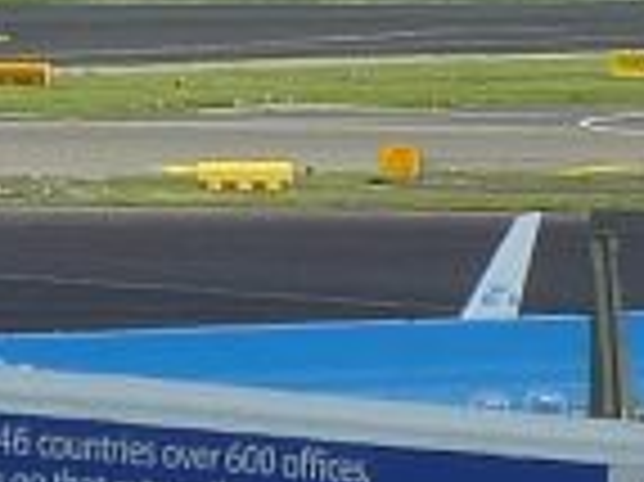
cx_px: 1243
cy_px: -286
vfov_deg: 1.3
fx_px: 21079
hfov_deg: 1.7
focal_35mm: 1134
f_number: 4.5
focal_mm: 25.9
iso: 80
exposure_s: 1/400
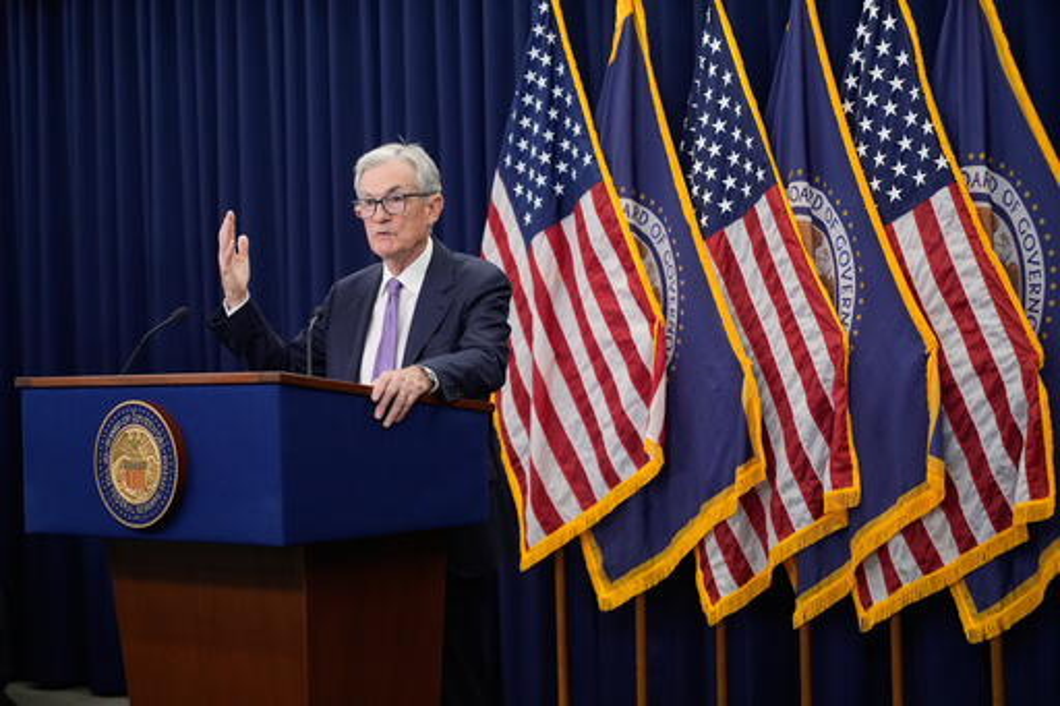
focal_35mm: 70
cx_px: 530
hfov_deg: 28.9
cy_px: 353
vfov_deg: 19.4
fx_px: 2060
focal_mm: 70
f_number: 2.8
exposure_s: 1/1250
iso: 2000
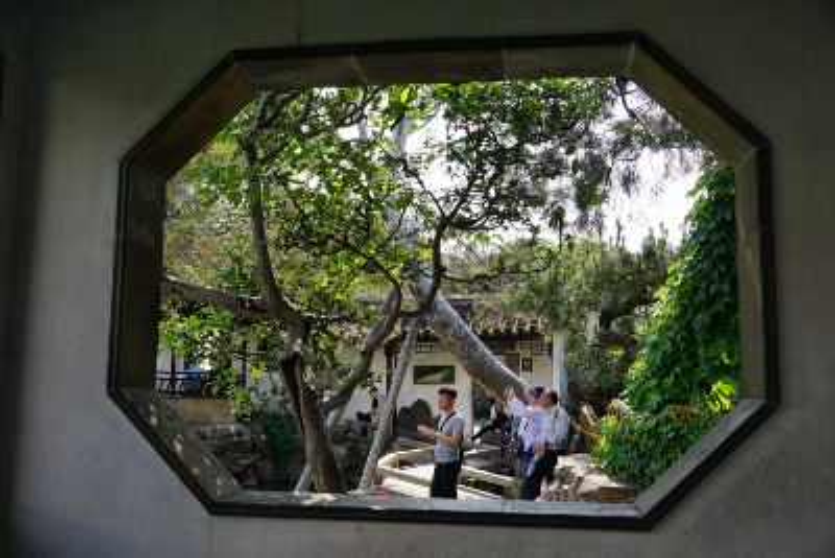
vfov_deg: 36.9
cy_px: 279
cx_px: 418
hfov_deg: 53.1
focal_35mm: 36
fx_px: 835
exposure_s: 1/125
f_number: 8
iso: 100
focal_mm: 24
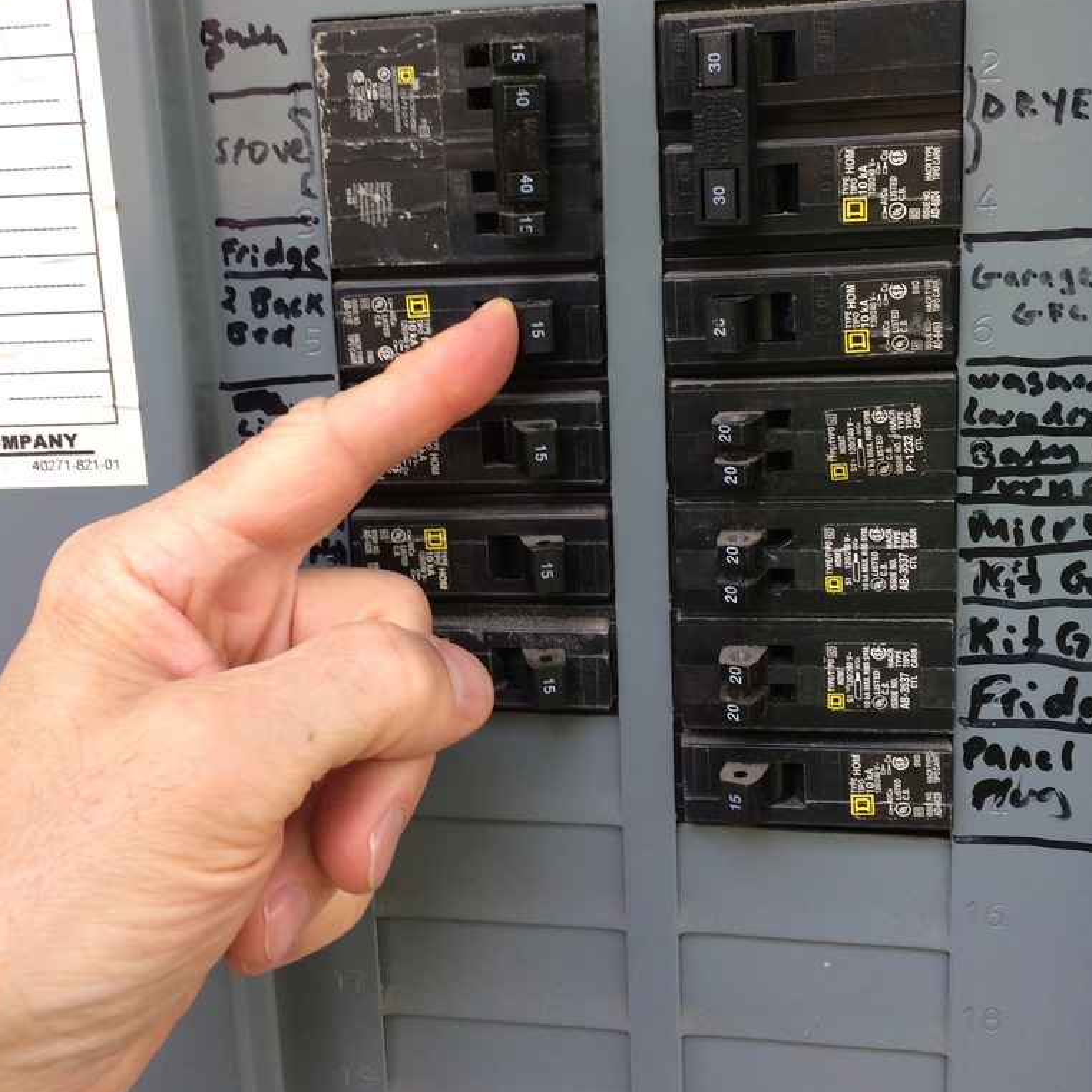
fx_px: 1249
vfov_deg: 46.5
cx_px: 547
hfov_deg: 47.2
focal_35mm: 35
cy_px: 363
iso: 50
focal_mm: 4.15
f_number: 2.2
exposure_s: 1/60
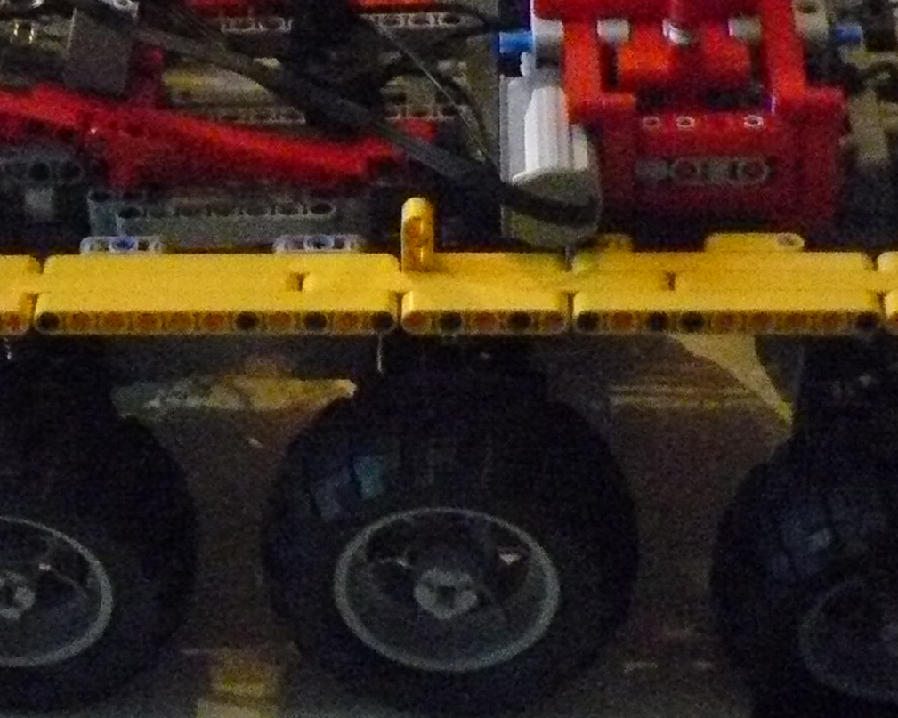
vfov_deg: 14.4
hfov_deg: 17.1
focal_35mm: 107
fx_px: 2843
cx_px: -206
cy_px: 479
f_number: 2.8
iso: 800
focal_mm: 6
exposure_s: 1/15
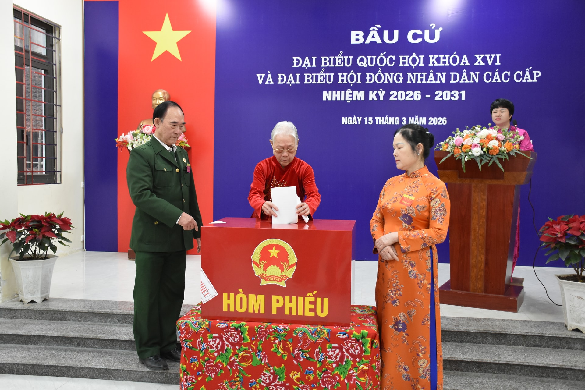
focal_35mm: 36
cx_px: 292
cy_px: 195
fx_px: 585
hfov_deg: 53.1
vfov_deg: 36.9
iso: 2000
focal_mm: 24
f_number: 3.8
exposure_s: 1/100
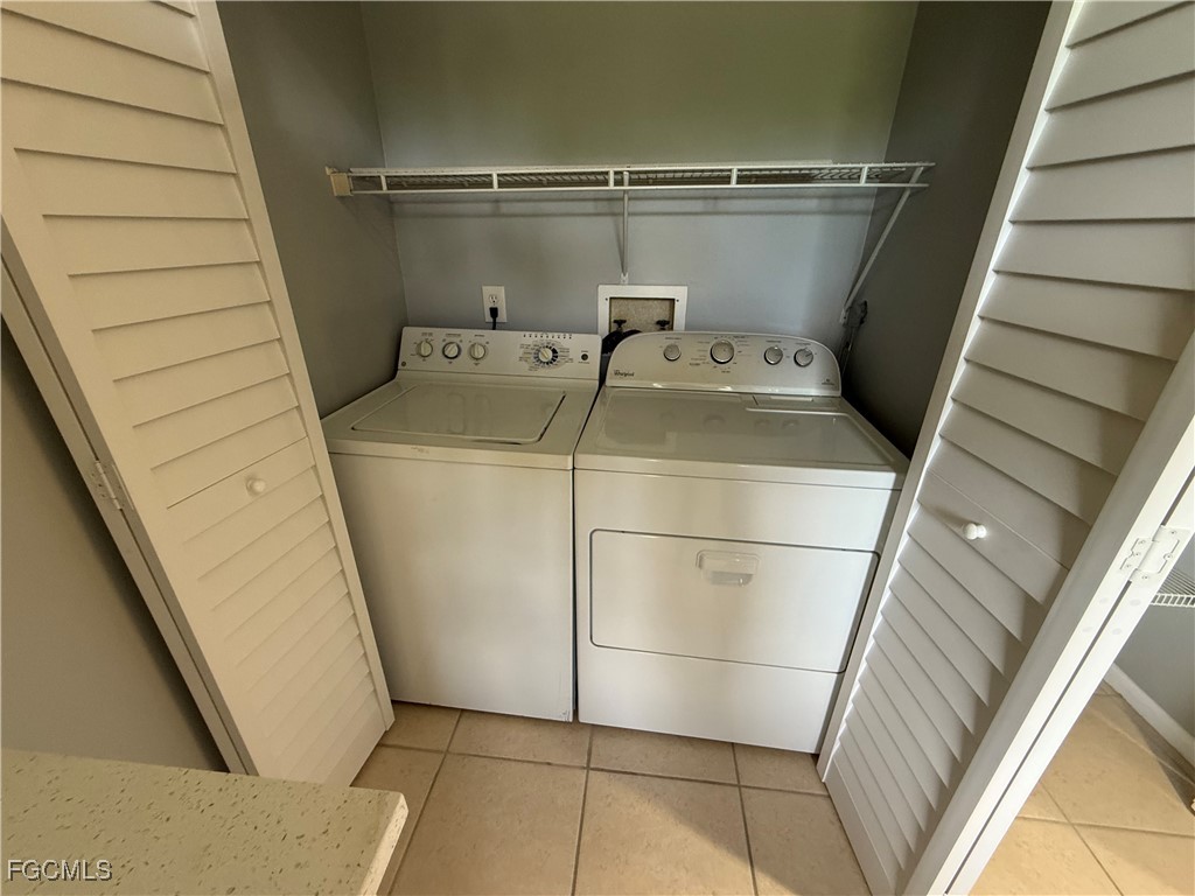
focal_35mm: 14
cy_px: 448
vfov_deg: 85.7
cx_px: 598
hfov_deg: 102.1
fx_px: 483
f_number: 2.2
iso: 320
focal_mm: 2.22
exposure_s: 1/120
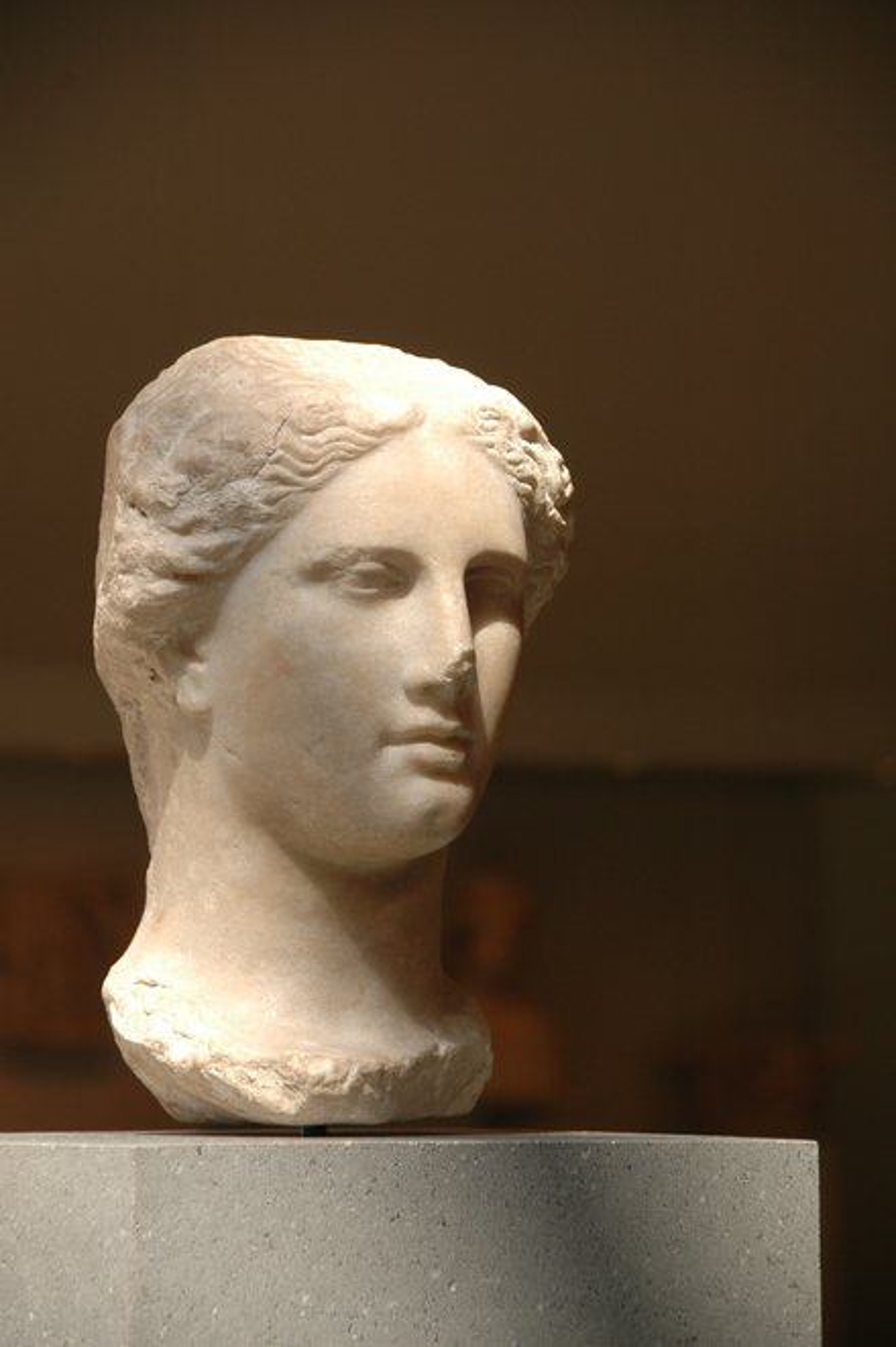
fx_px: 5886
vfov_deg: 13.0
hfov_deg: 8.7
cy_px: 674
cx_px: 448
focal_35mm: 158
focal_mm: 105
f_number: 5.6
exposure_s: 1/200
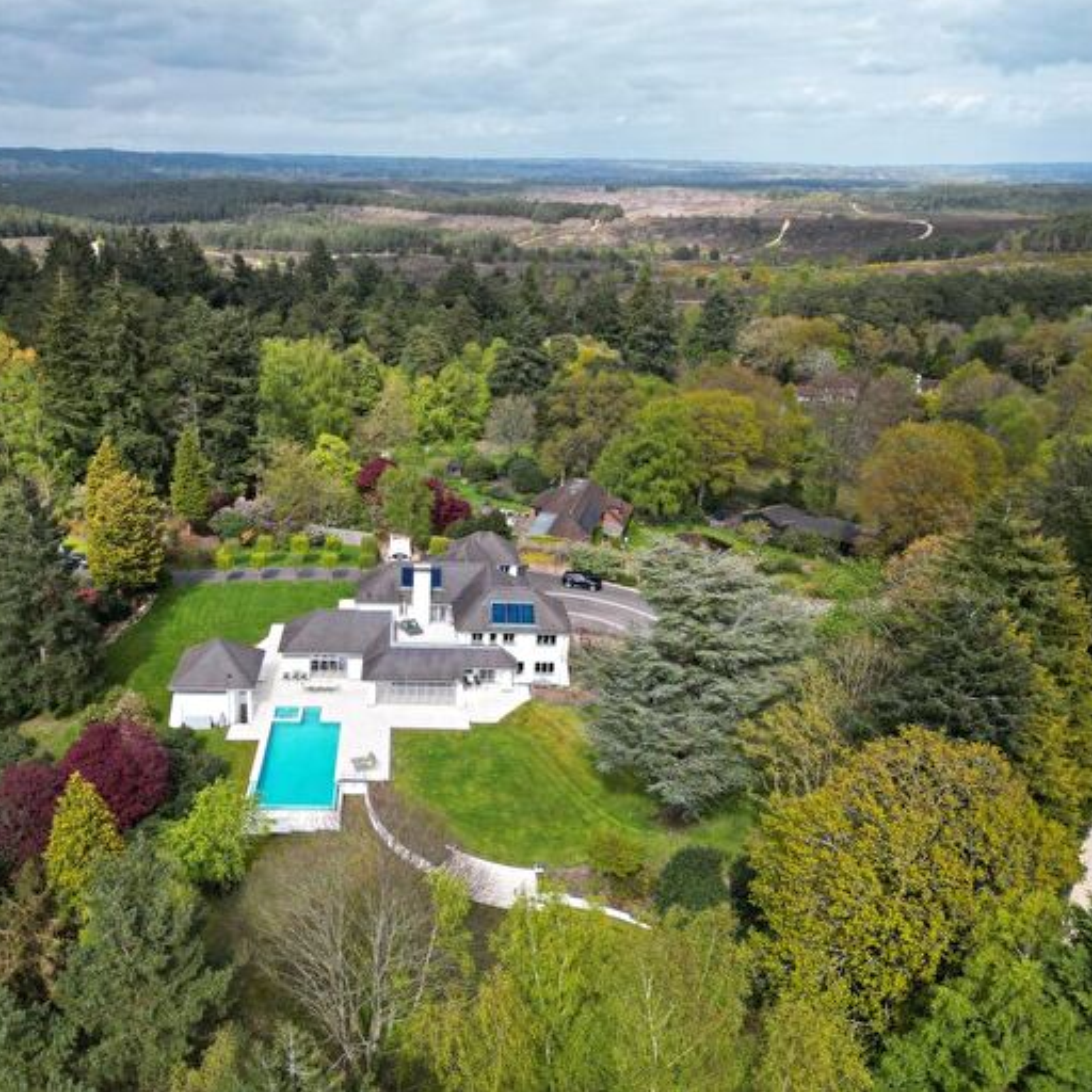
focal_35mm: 29
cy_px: 534
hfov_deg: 54.8
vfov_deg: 55.6
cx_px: 390
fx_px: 1035
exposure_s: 1/2000
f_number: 1.7
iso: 140
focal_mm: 6.72
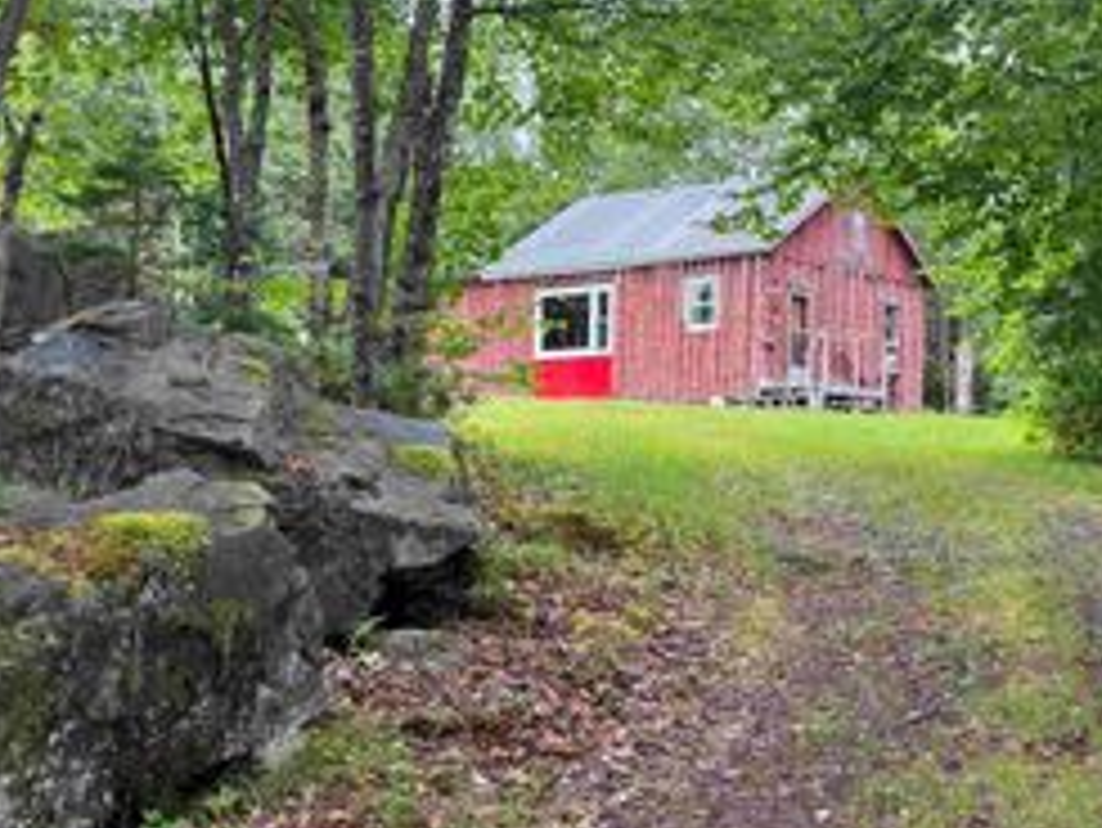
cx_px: 832
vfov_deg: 29.7
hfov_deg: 37.9
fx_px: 1561
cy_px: 362
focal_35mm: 49
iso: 125
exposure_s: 1/121
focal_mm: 6.76
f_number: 1.78
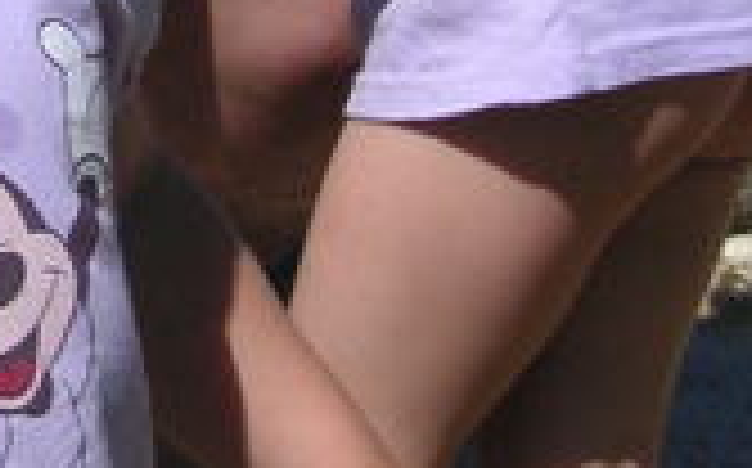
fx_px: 5507
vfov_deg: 4.8
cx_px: -284
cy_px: -184
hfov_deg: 7.7
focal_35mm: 269
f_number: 9.5
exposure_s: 1/180
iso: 50
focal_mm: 8.9
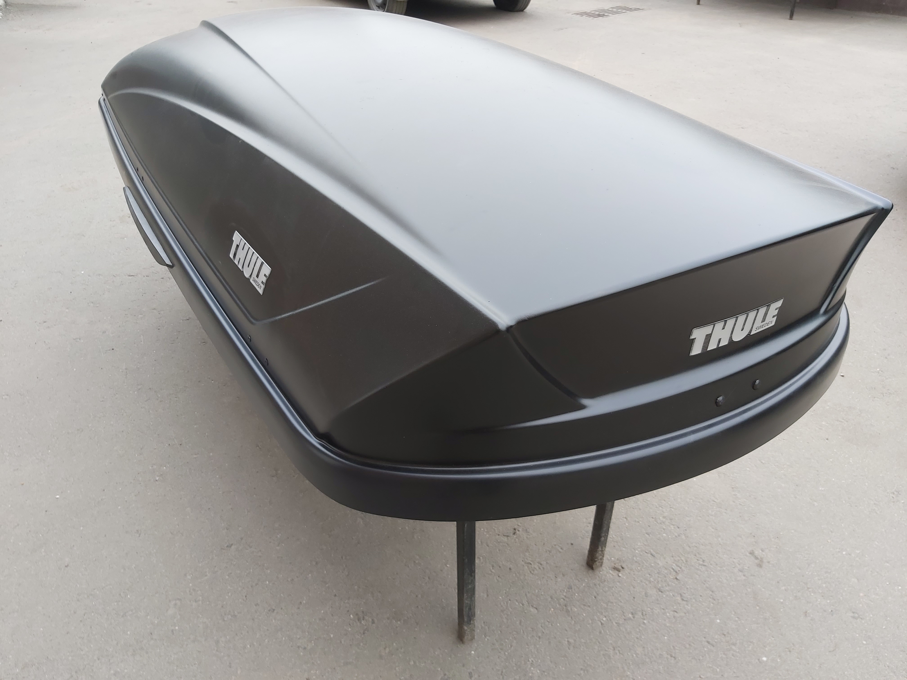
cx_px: 454
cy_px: 340
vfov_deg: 53.1
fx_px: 681
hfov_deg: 67.3
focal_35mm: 26
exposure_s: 1/216
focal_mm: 3.92
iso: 64
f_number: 1.7
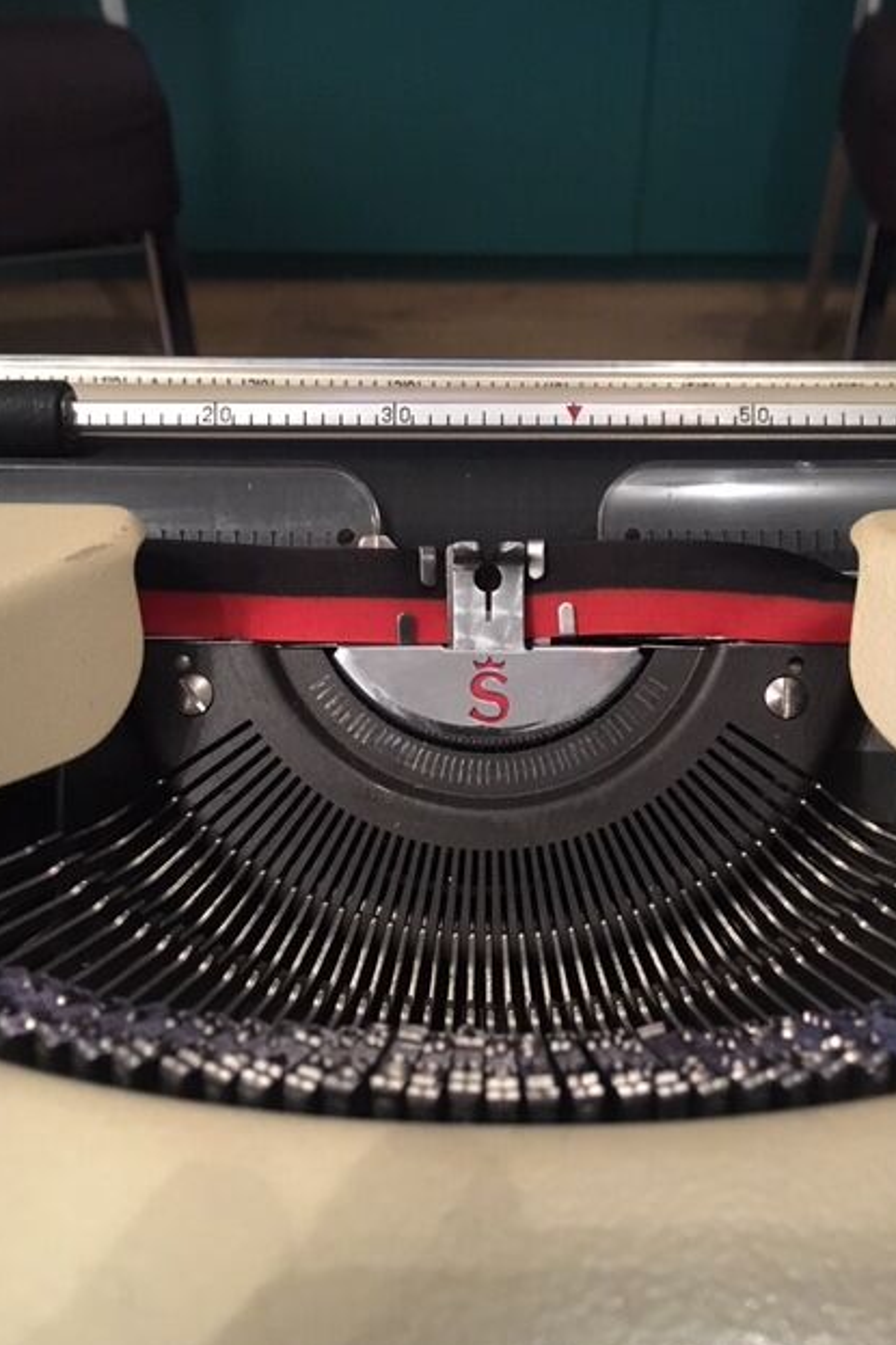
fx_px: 1158
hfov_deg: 42.3
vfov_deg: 60.3
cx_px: 473
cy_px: 684
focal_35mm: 31
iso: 320
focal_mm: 4.15
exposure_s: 1/17
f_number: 2.2
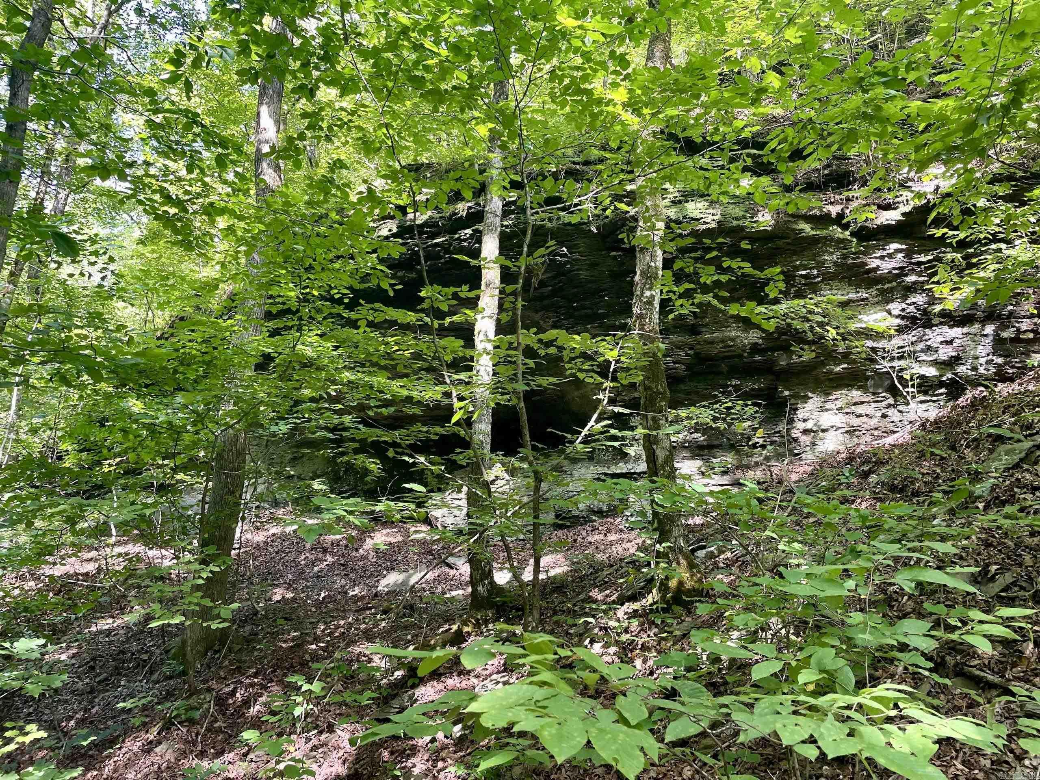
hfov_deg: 67.3
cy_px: 390
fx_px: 781
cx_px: 520
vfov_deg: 53.1
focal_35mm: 26
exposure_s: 1/121
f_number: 1.6
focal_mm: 4.2
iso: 125
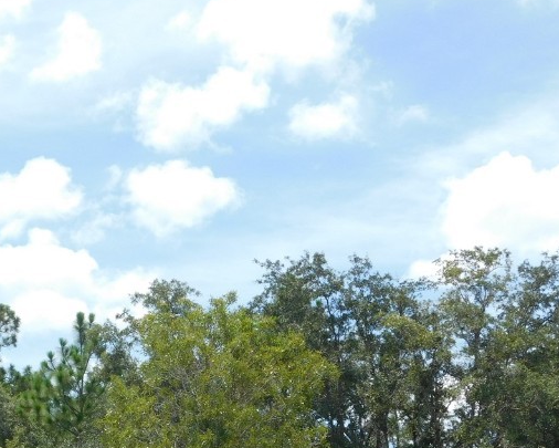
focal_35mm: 79
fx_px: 1307
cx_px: 122
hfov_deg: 23.8
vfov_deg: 19.2
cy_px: 373
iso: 125
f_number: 3.6
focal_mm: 7.1
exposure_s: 1/1000
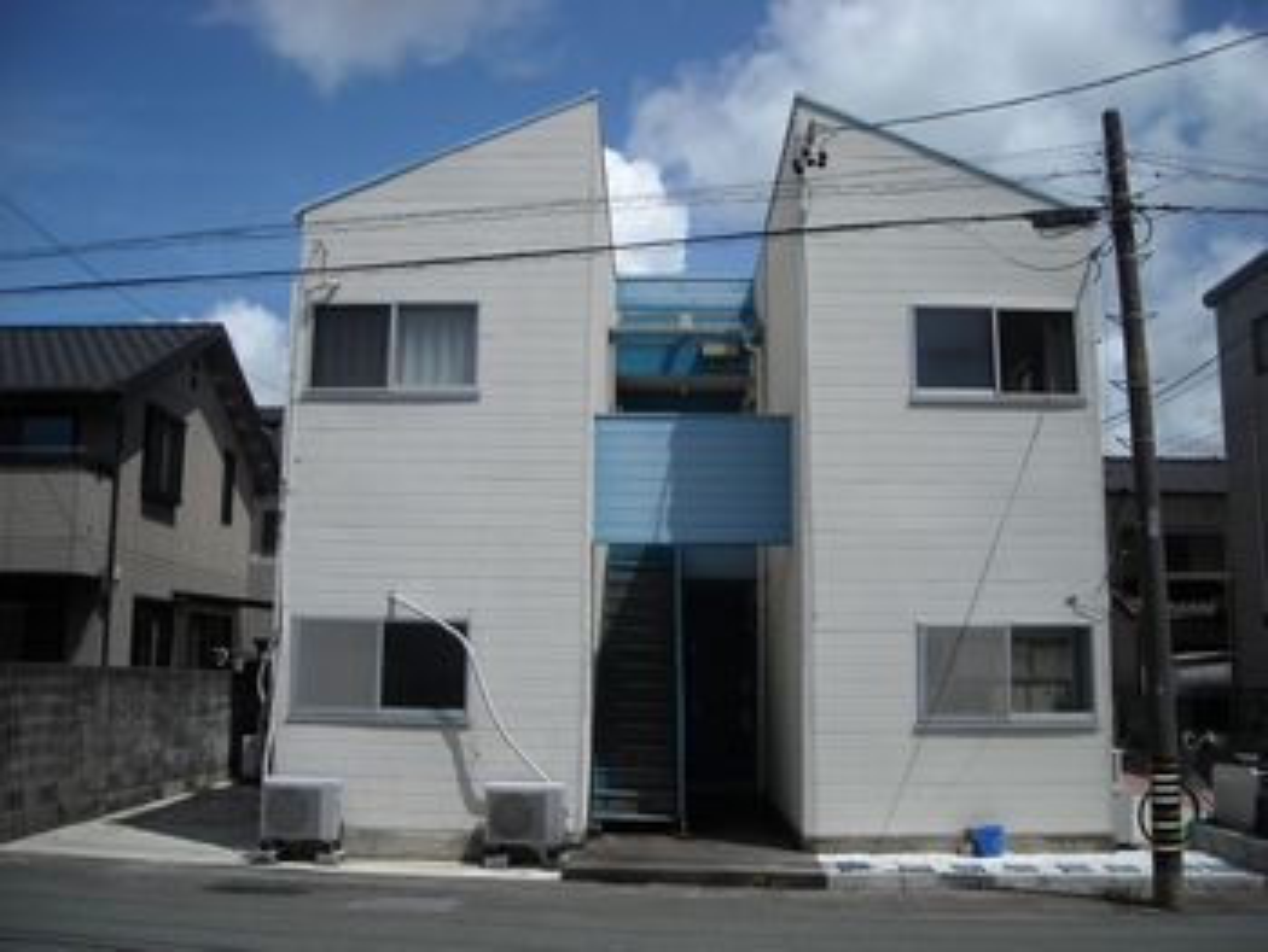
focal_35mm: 35
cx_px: 634
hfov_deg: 52.6
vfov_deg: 40.7
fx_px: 1283
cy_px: 476
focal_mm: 5.7
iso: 64
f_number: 5.6
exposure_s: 1/647
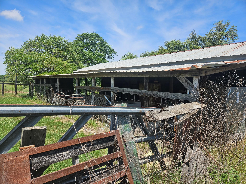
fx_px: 163
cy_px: 92
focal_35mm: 23
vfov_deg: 58.9
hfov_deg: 73.9
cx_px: 123
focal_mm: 5.4
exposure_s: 1/1493
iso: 25
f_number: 1.8
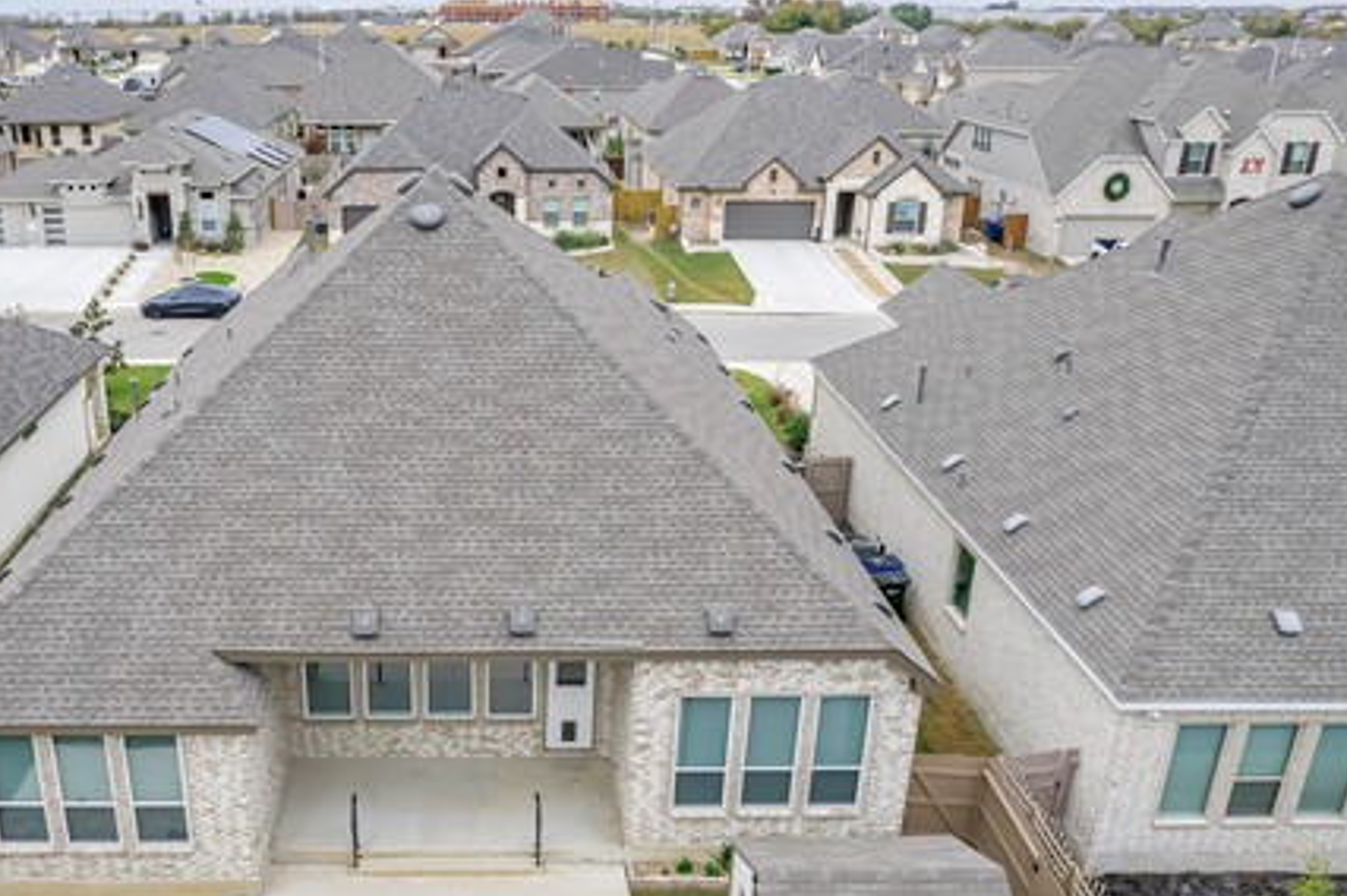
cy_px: 571
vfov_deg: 39.6
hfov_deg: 56.3
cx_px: 473
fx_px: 1234
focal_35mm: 33
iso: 200
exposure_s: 1/1250
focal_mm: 8.38
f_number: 2.8
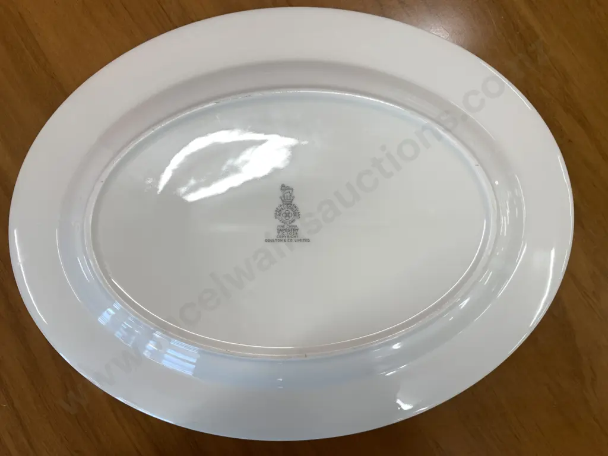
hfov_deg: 67.3
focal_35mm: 26
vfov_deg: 53.1
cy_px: 228
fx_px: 457
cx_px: 304
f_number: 1.8
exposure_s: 1/100
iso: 32
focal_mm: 4.25
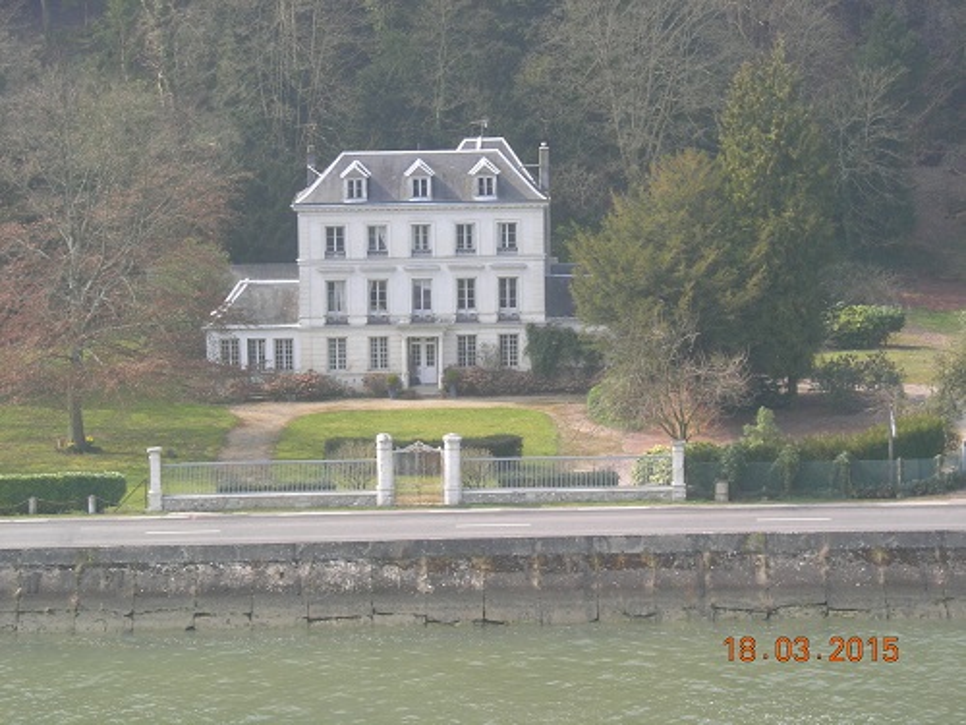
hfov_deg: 17.4
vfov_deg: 13.1
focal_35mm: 113
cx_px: 483
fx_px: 3153
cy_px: 362
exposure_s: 1/76.5
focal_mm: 23.4
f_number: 8.2
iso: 64
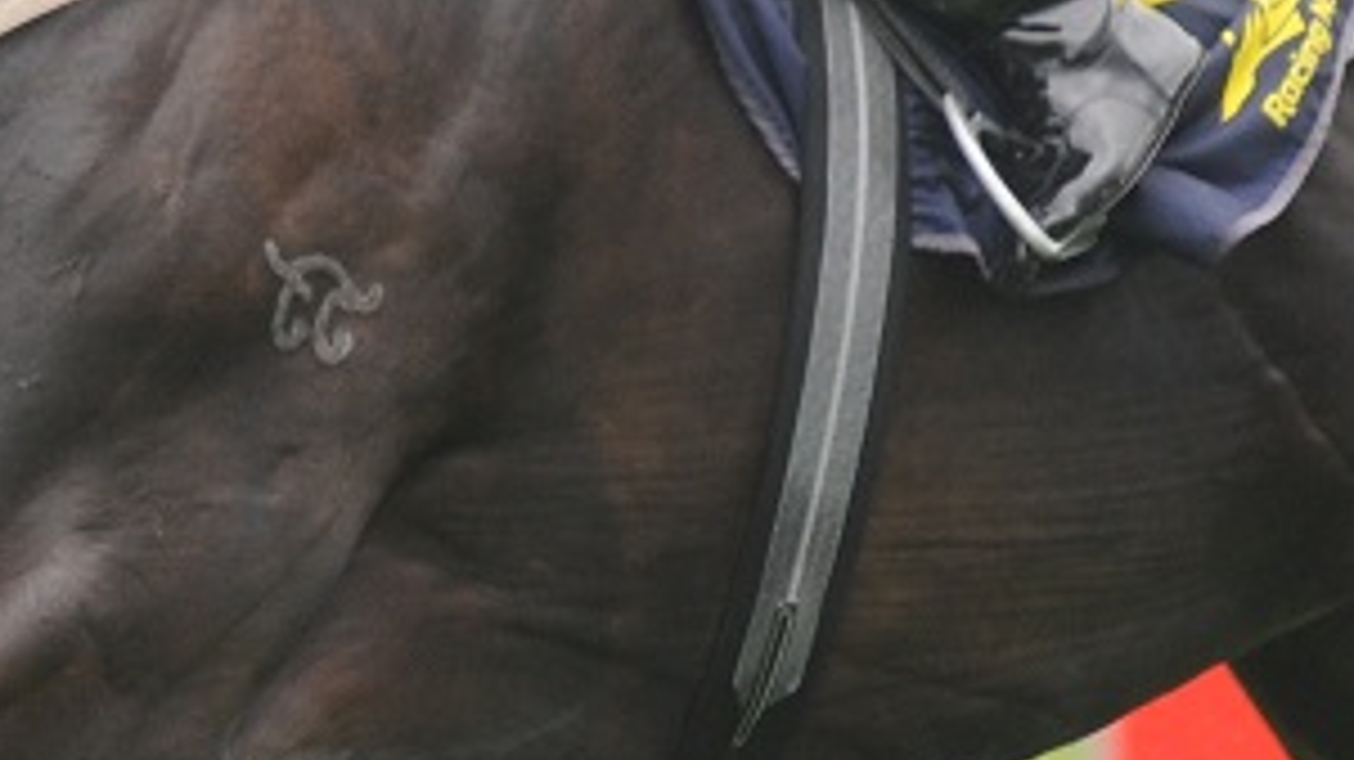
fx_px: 43351
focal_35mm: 1208
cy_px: 155
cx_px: -1523
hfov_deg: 1.8
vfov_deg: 1.0
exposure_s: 1/1000
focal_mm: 180
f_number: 3.2
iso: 320
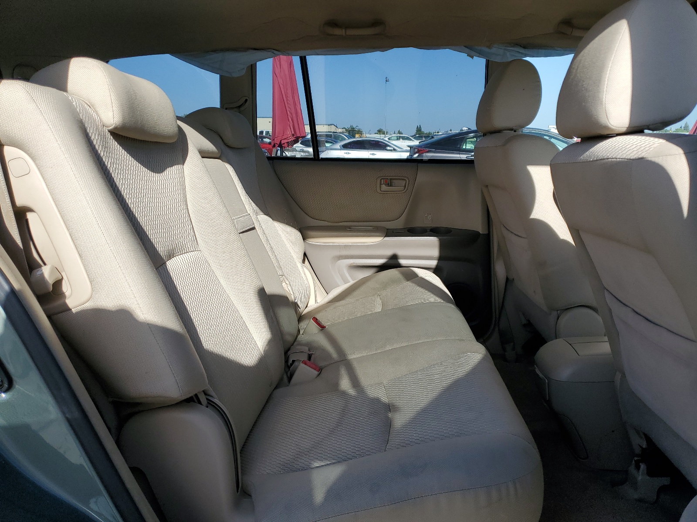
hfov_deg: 67.3
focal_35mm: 26
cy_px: 261
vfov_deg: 53.1
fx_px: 524
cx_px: 348
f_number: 1.5
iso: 50
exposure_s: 1/2000
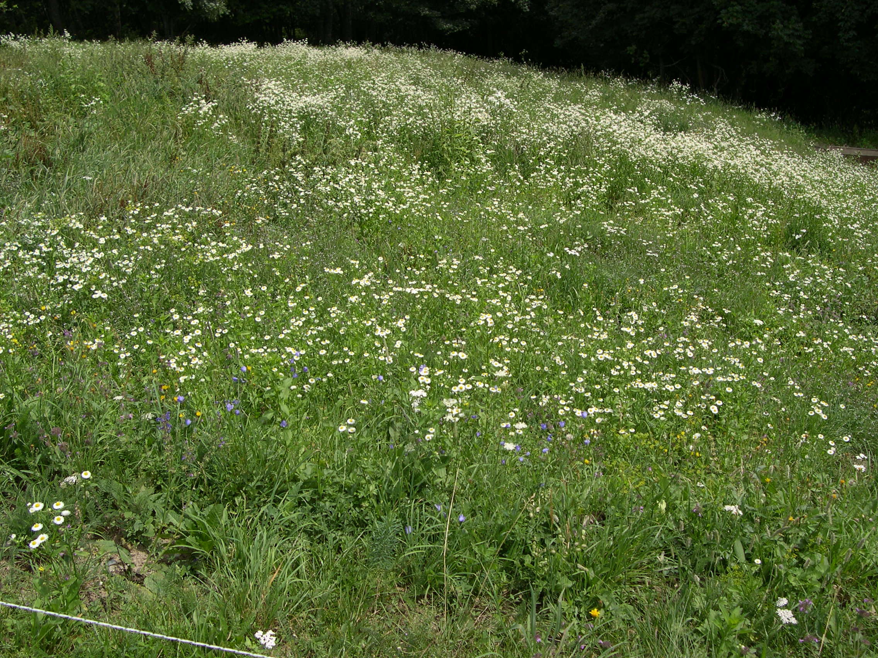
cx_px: 439
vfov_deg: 37.7
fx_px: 964
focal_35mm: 38
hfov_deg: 49.0
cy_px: 329
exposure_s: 1/125
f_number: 7.6
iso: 100
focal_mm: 8
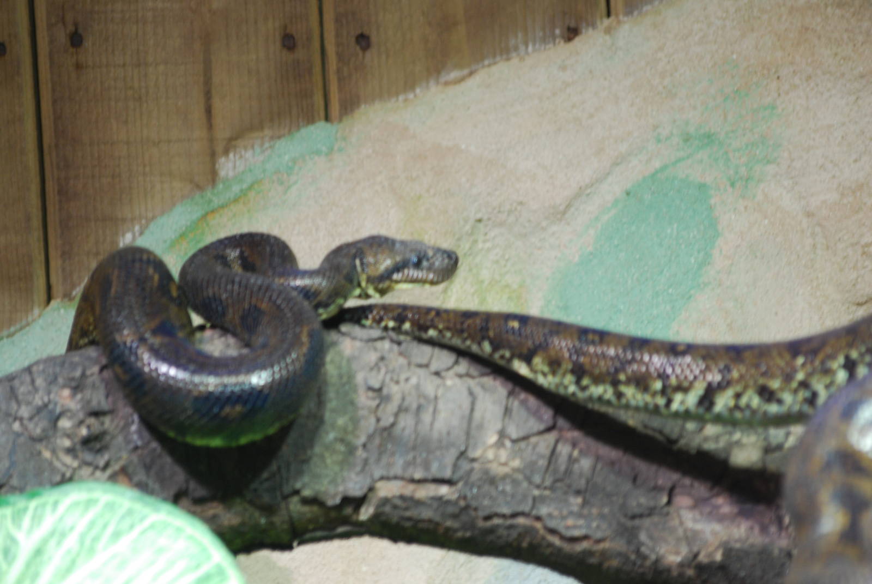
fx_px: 5456
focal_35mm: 225
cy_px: 292
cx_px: 436
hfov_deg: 9.1
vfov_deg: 6.1
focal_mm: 150
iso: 400
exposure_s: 1/40
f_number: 4.5
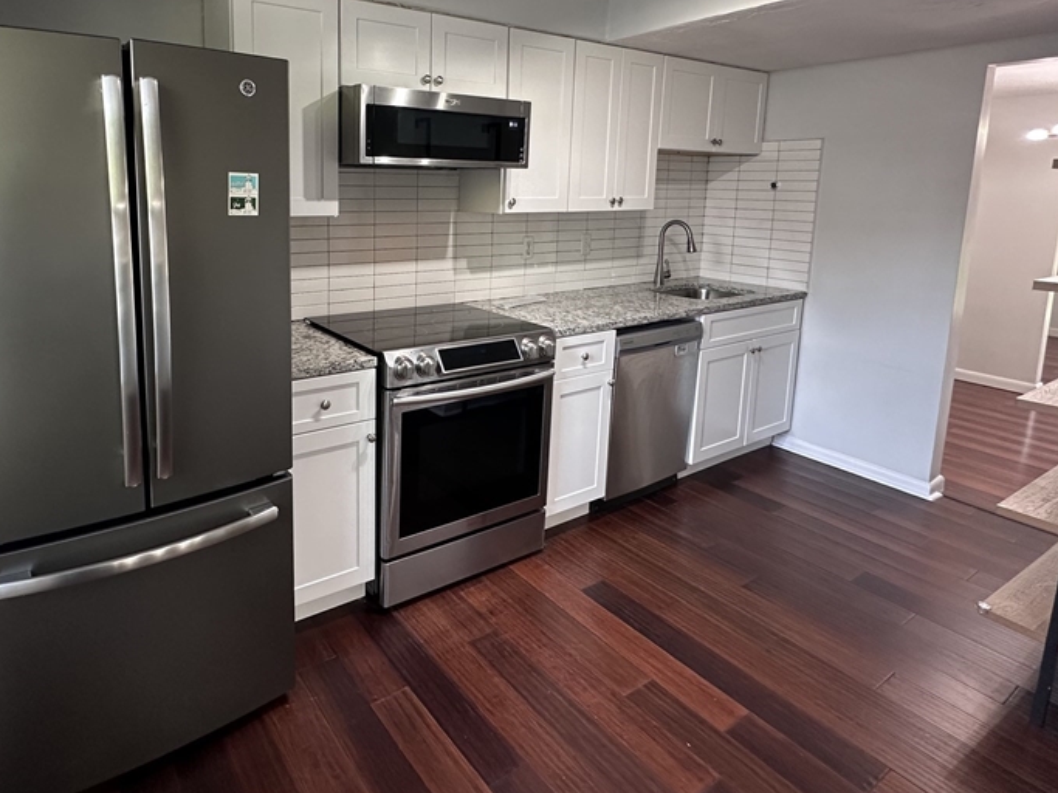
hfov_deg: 77.6
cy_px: 274
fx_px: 642
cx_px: 398
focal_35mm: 21
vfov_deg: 62.1
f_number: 2.2
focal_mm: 2.22
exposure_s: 1/60
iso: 160
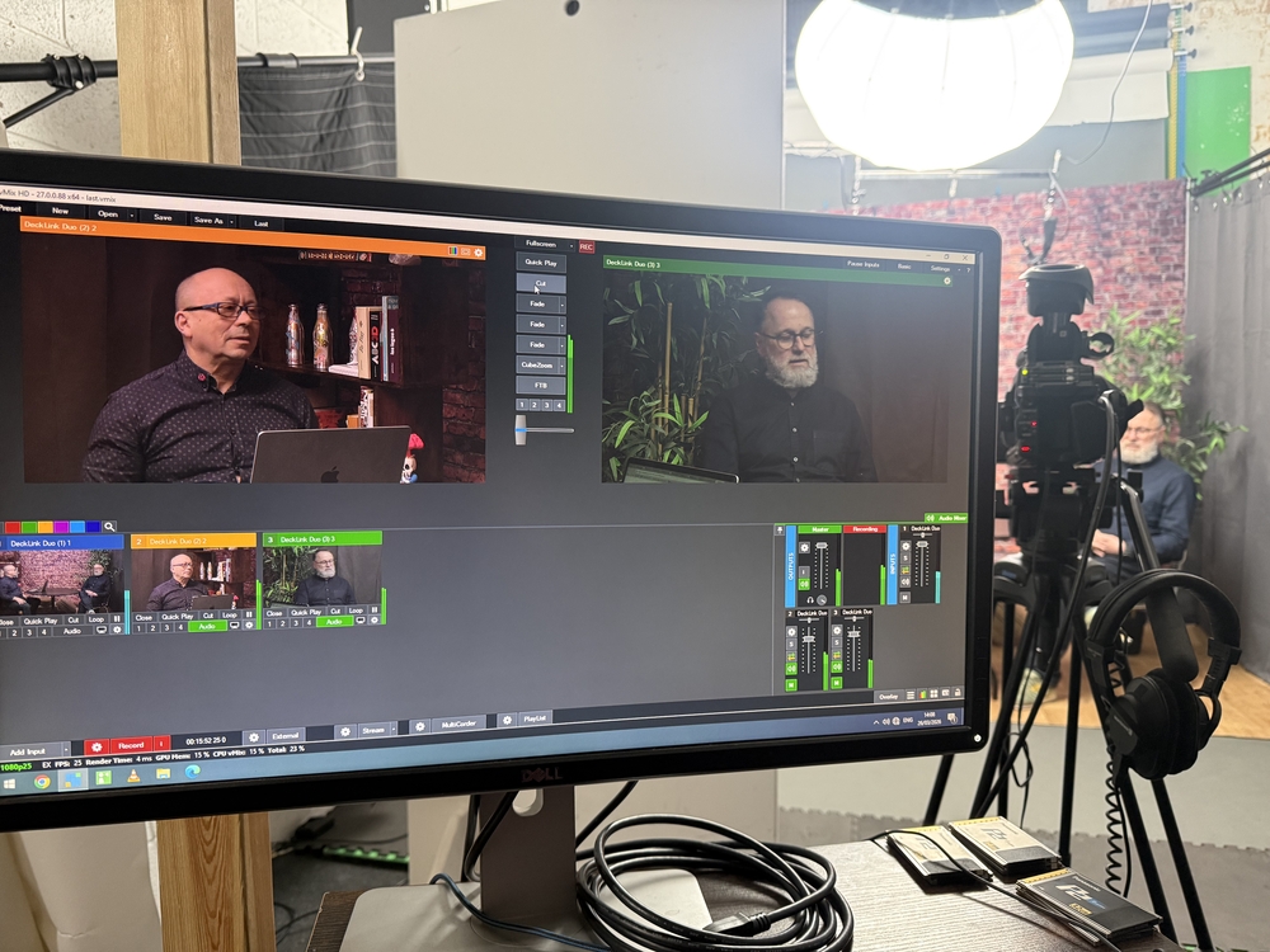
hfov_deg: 71.6
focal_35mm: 24
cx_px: 635
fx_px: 881
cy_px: 476
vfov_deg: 56.8
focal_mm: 6.76
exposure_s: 1/60
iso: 400
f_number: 1.78
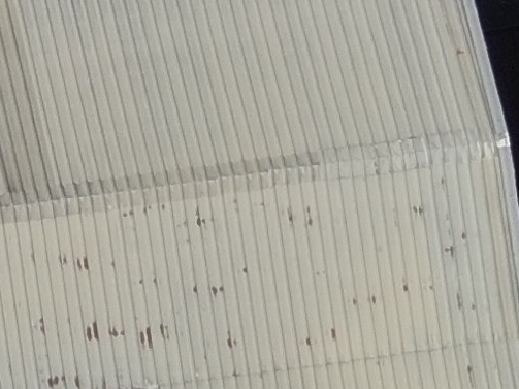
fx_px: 4647
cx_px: -829
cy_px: 679
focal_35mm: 310
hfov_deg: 6.1
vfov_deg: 4.7
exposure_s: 1/1600
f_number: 3.4
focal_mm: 6.63
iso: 100
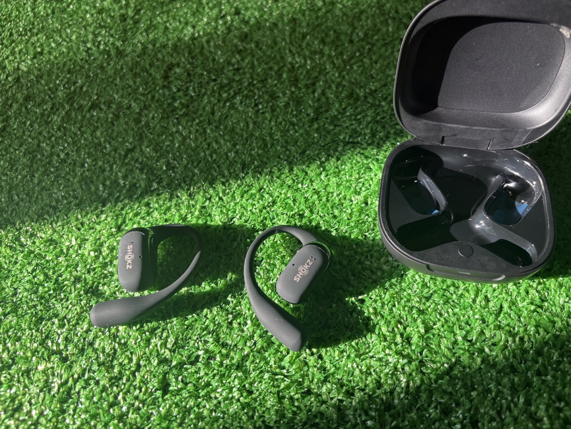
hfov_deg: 67.3
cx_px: 286
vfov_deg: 53.1
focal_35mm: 26
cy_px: 214
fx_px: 429
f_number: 1.6
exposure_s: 1/264
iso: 40
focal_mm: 5.96
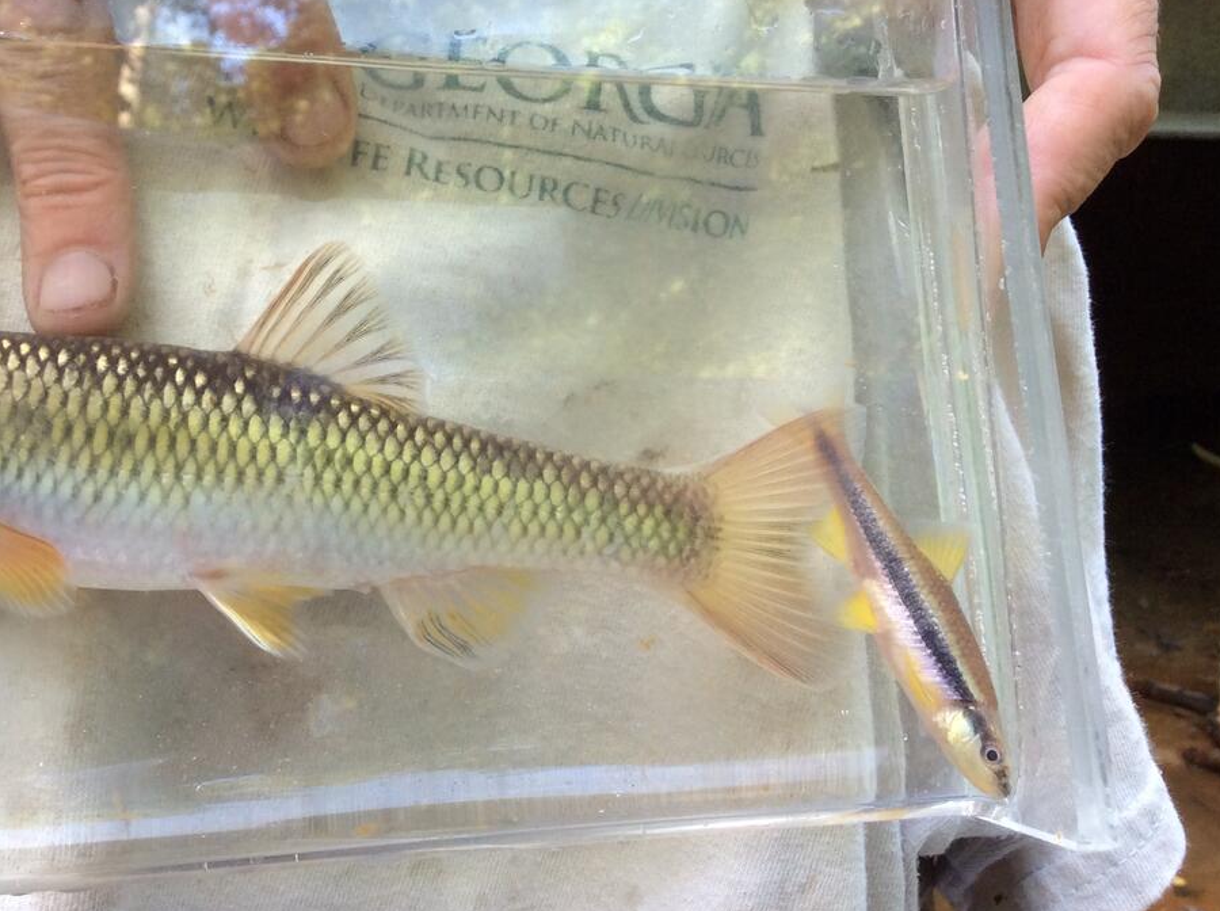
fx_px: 1724
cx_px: 449
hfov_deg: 38.7
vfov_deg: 29.5
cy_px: 357
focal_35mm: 49
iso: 40
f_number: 2.4
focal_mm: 3.3
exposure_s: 1/30
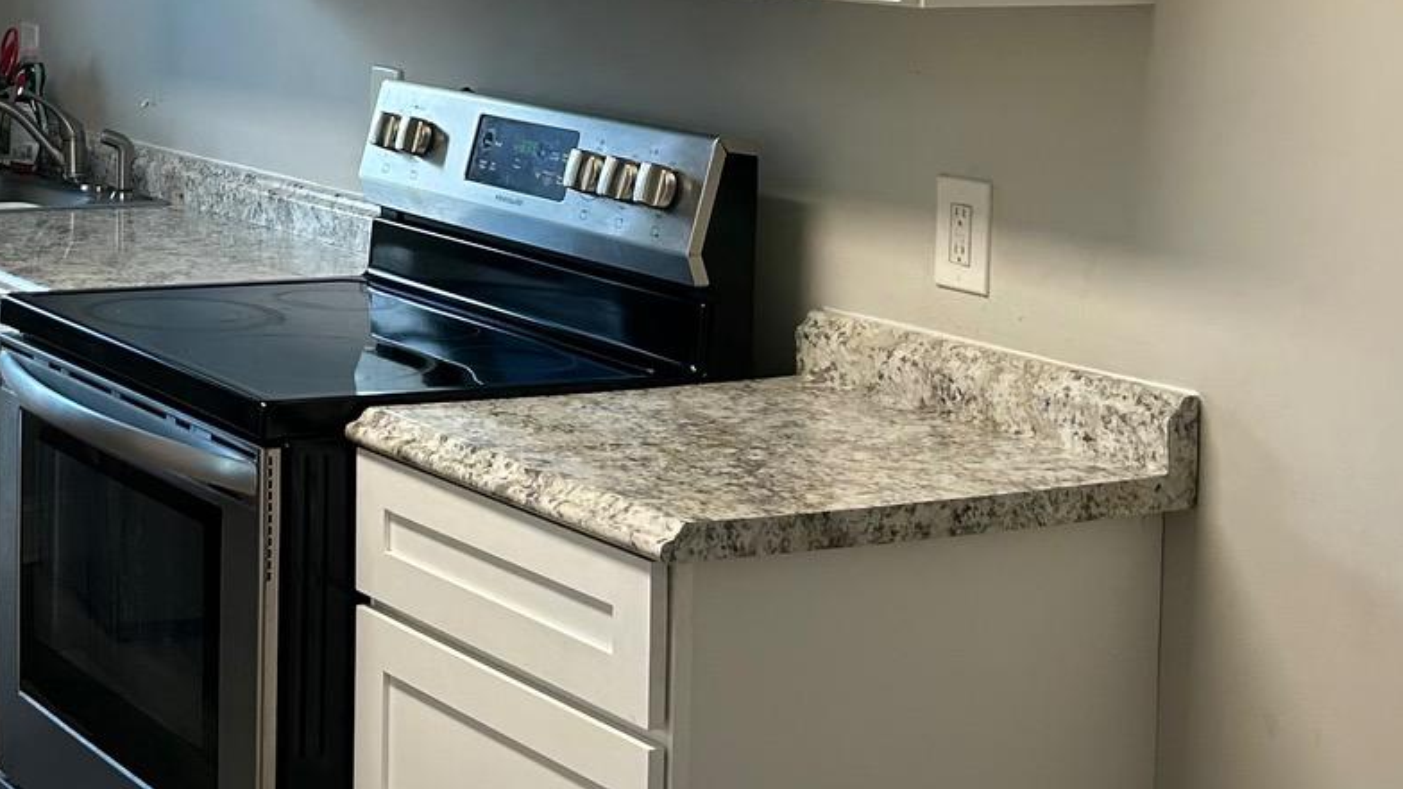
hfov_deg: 26.7
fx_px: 2753
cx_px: -66
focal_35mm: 74
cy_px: 18
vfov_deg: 16.0
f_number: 1.5
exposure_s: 1/120
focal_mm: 5.7
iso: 80
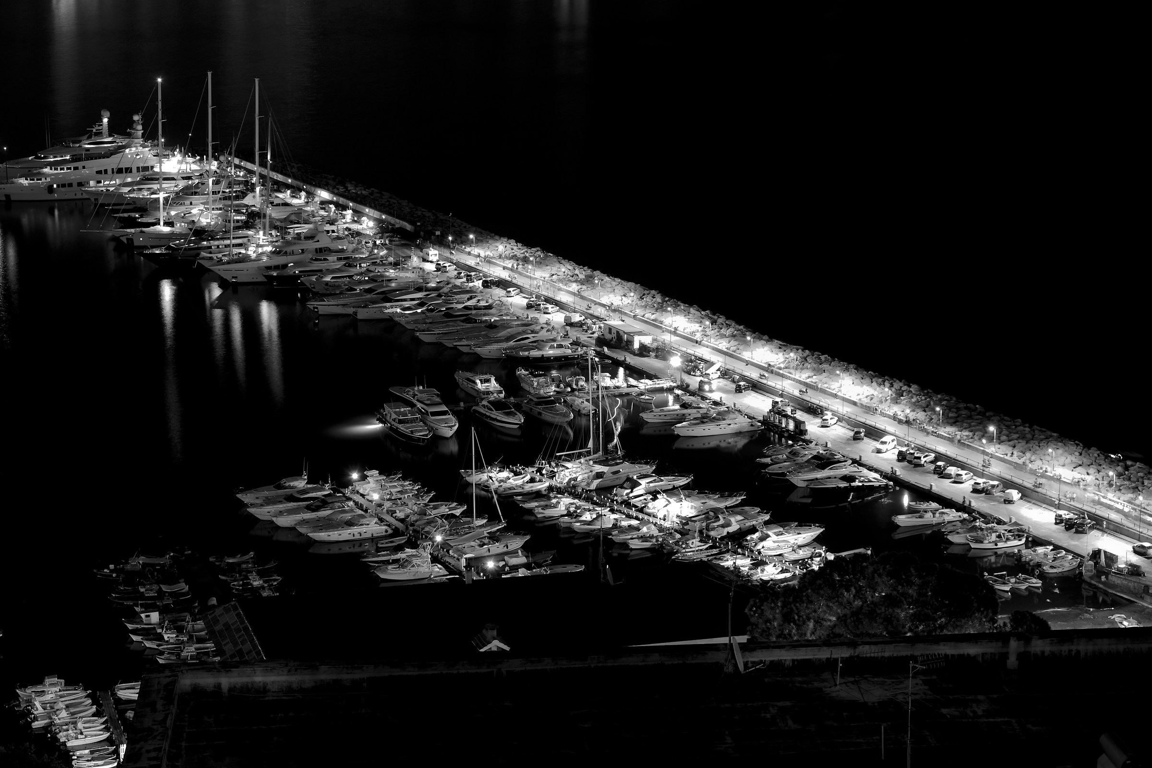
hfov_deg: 24.5
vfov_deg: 16.5
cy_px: 384
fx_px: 2656
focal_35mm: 83
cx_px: 576
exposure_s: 30
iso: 100
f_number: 8
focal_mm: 55
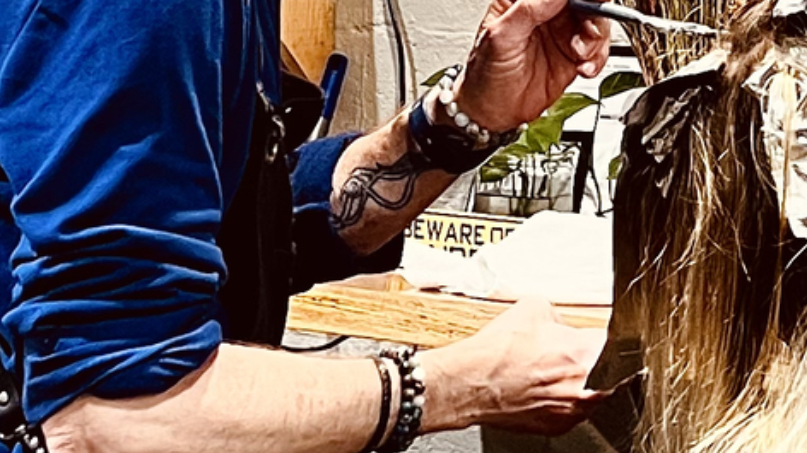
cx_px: 578
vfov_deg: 19.6
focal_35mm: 60
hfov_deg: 34.4
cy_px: 45
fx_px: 1283
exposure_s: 1/60
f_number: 1.5
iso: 250
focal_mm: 5.7
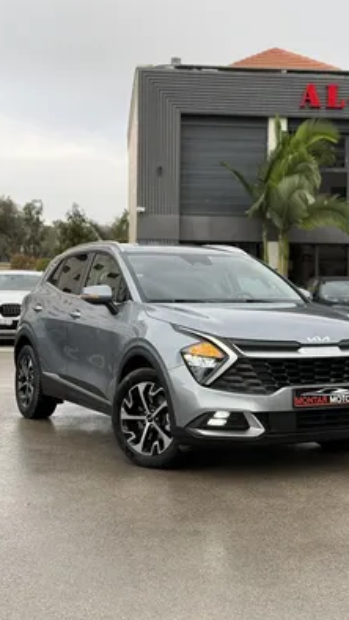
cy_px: 312
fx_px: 872
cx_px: 215
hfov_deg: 22.6
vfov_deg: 39.2
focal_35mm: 53
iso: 100
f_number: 1.78
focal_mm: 6.76
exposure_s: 1/663
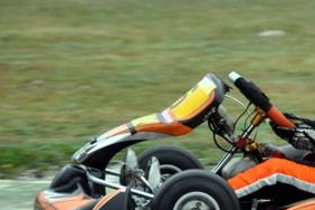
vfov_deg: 4.1
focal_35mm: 335
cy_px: 132
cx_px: 300
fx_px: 2932
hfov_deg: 6.1
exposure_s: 1/500
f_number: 5.6
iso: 800
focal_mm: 105
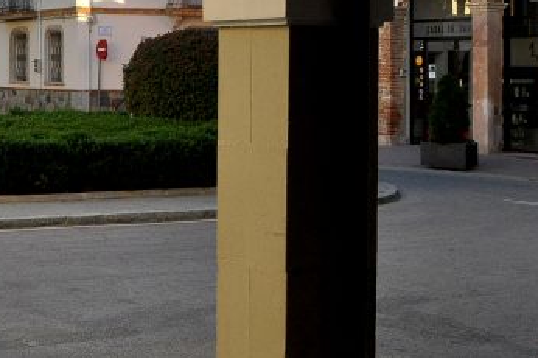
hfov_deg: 25.3
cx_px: 205
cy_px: -3
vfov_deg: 16.7
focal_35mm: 80
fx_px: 1194
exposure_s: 1/640
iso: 900
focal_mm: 18
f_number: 7.1
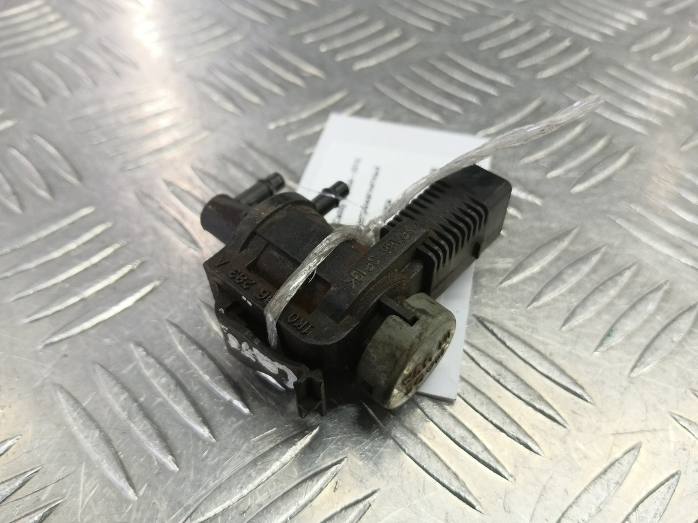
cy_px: 262
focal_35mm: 23
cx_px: 349
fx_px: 464
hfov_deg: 73.9
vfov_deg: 58.9
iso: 133
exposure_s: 1/50
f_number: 1.6
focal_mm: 4.11
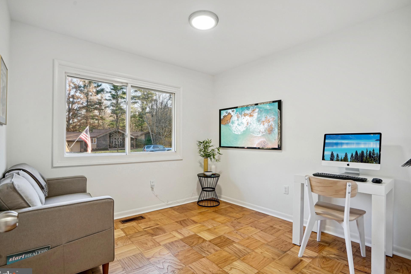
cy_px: 138
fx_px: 194
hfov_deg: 93.3
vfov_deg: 70.4
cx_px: 203
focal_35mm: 17
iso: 800
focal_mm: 16
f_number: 8
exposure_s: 1/30
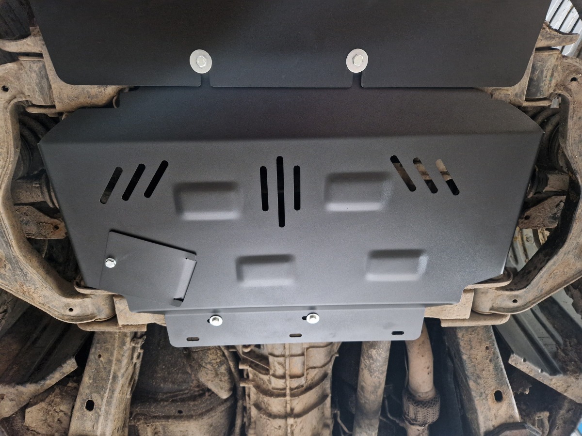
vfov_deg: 58.9
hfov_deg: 73.9
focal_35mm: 23
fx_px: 387
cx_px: 291
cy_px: 218
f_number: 1.8
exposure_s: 1/25
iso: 800
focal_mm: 5.4
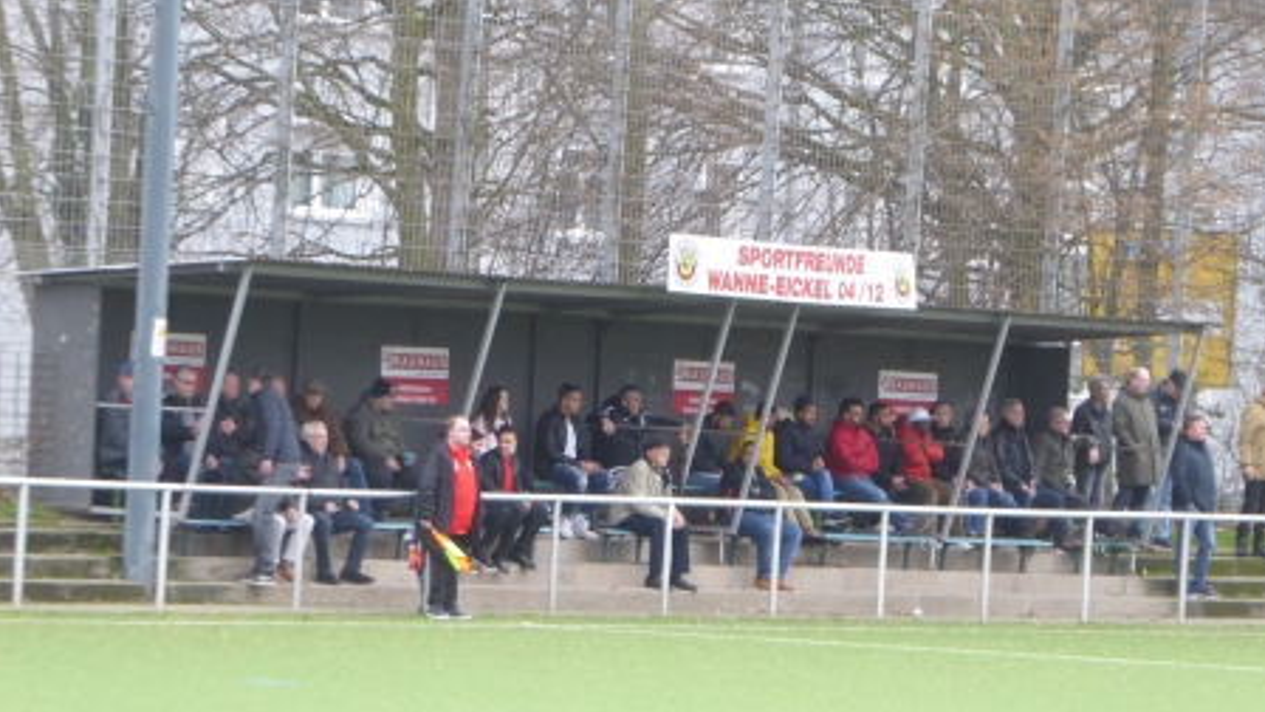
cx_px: 632
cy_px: 356
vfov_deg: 4.8
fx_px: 8486
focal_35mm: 253
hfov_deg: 8.5
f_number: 5.6
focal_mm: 41.4
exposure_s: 1/50
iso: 400
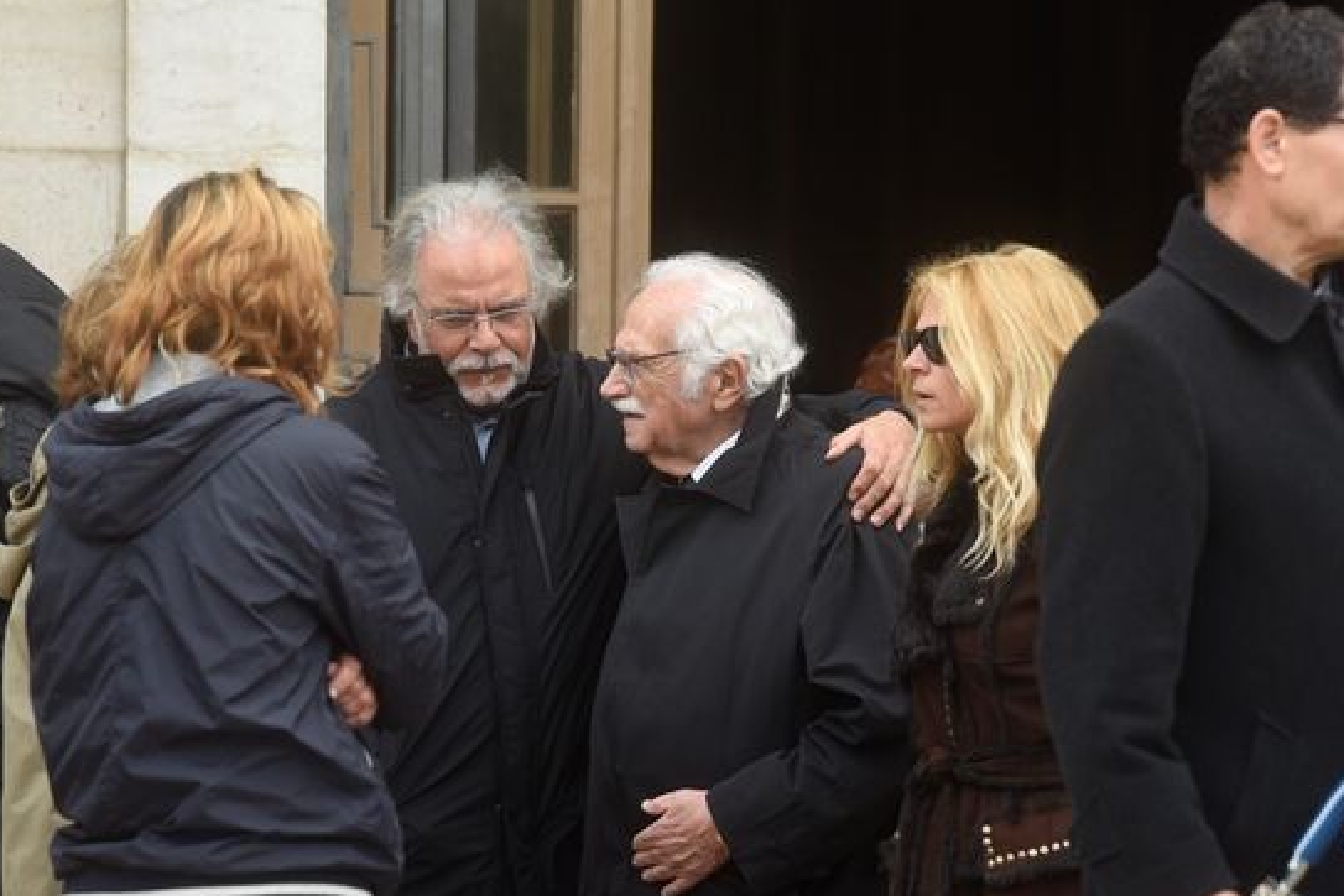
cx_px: 710
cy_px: 610
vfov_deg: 4.7
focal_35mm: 293
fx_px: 10938
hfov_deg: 7.0
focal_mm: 200
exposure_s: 1/640
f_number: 5.6
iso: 800
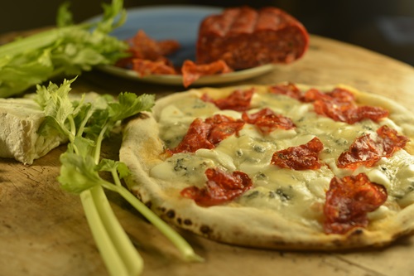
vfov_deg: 27.0
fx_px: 575
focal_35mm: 50
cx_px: 207
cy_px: 138
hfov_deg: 39.6
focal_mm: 50
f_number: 4
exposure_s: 1/60
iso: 100
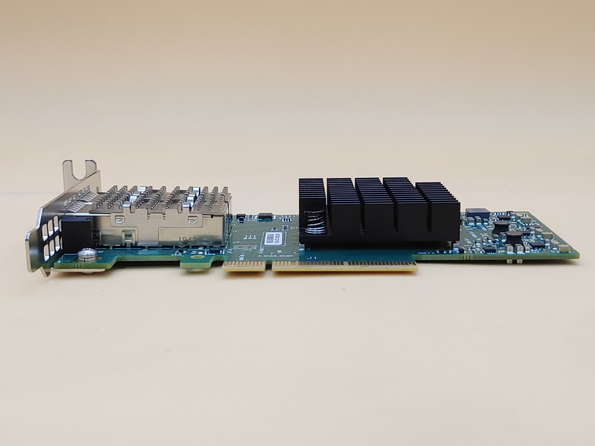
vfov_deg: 31.5
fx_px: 791
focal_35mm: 46
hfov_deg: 41.2
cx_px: 298
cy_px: 223
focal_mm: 4.36
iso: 50
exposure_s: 1/120
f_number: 1.8
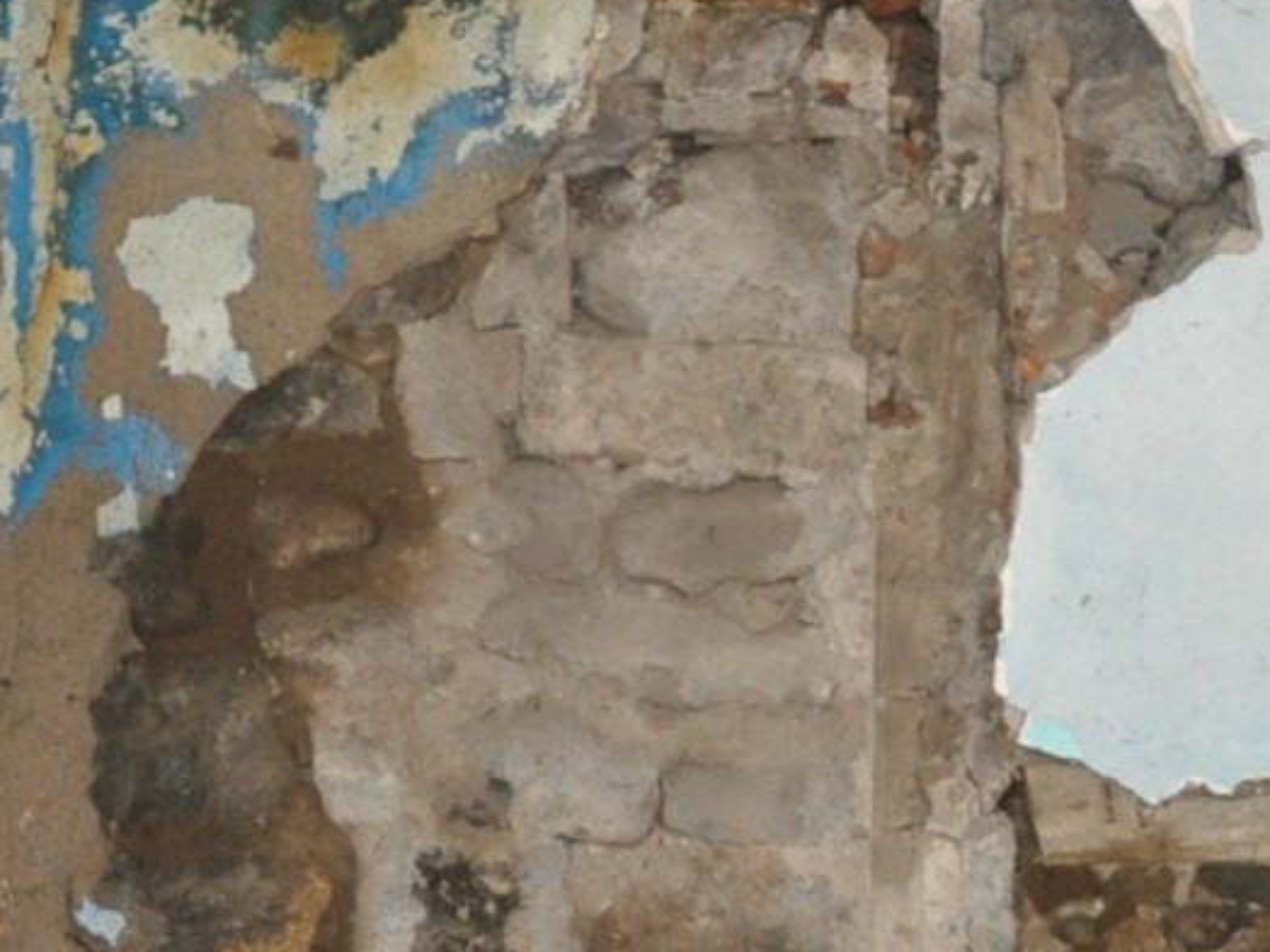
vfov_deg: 13.9
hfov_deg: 18.3
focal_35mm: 106
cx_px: 1105
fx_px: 3889
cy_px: 642
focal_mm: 18
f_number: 3.5
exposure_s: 1/80
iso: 800
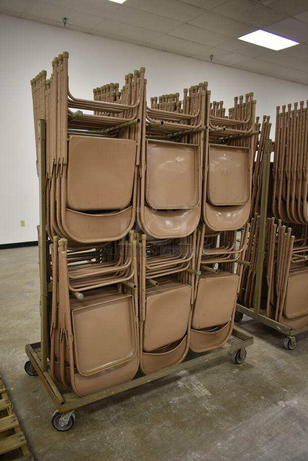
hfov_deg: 48.0
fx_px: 346
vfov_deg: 67.3
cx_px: 154
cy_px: 230
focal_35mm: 27
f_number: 3.5
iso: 500
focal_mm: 18
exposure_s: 1/30
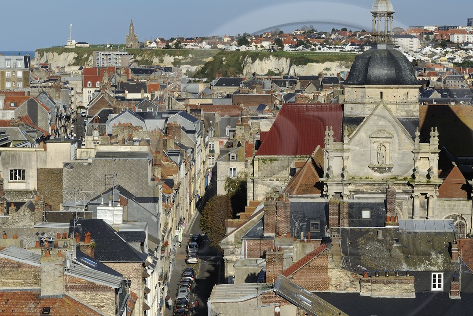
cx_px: 314
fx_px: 1524
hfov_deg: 17.6
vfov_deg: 11.8
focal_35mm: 116
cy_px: 184
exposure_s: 1/250
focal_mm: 78
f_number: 14
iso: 200
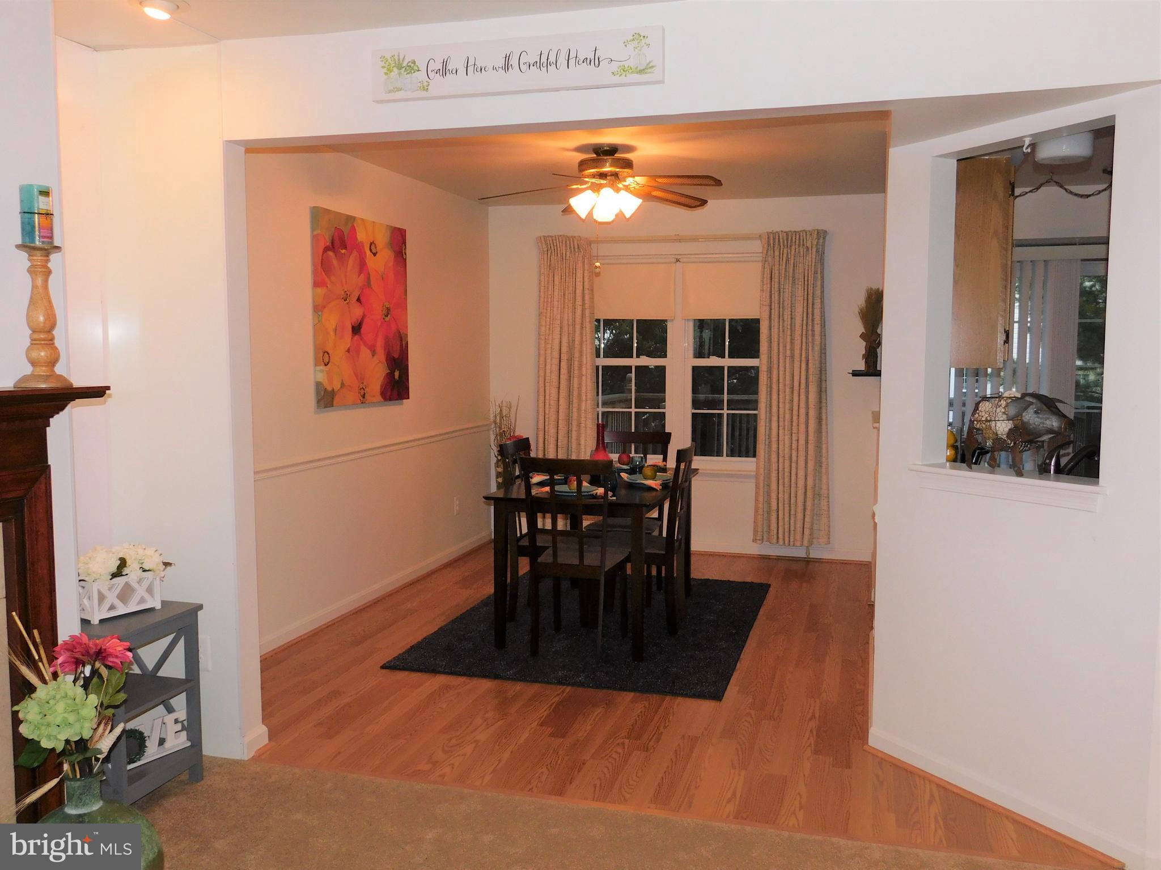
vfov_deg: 46.8
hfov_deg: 60.0
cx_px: 580
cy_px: 435
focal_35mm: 30
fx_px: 1006
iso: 200
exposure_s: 1/30
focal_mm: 5.3
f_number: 3.2
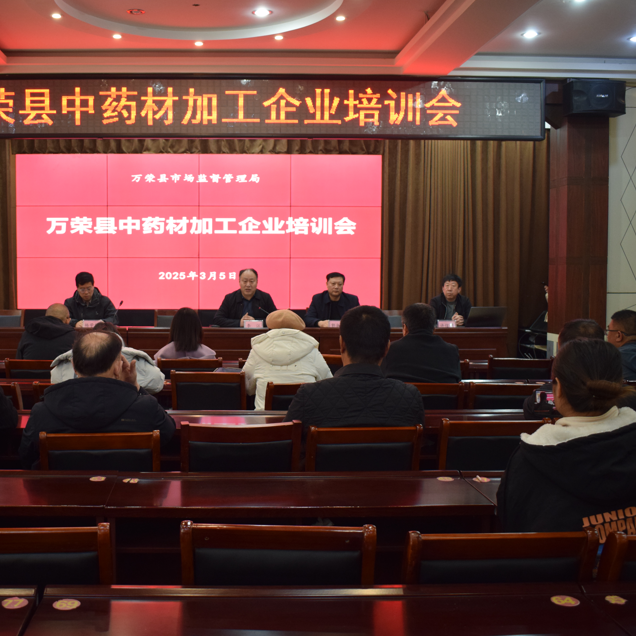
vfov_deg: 41.3
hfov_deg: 40.8
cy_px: 317
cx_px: 217
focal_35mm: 41
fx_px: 845
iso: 800
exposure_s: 1/60
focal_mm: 21
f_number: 3.8
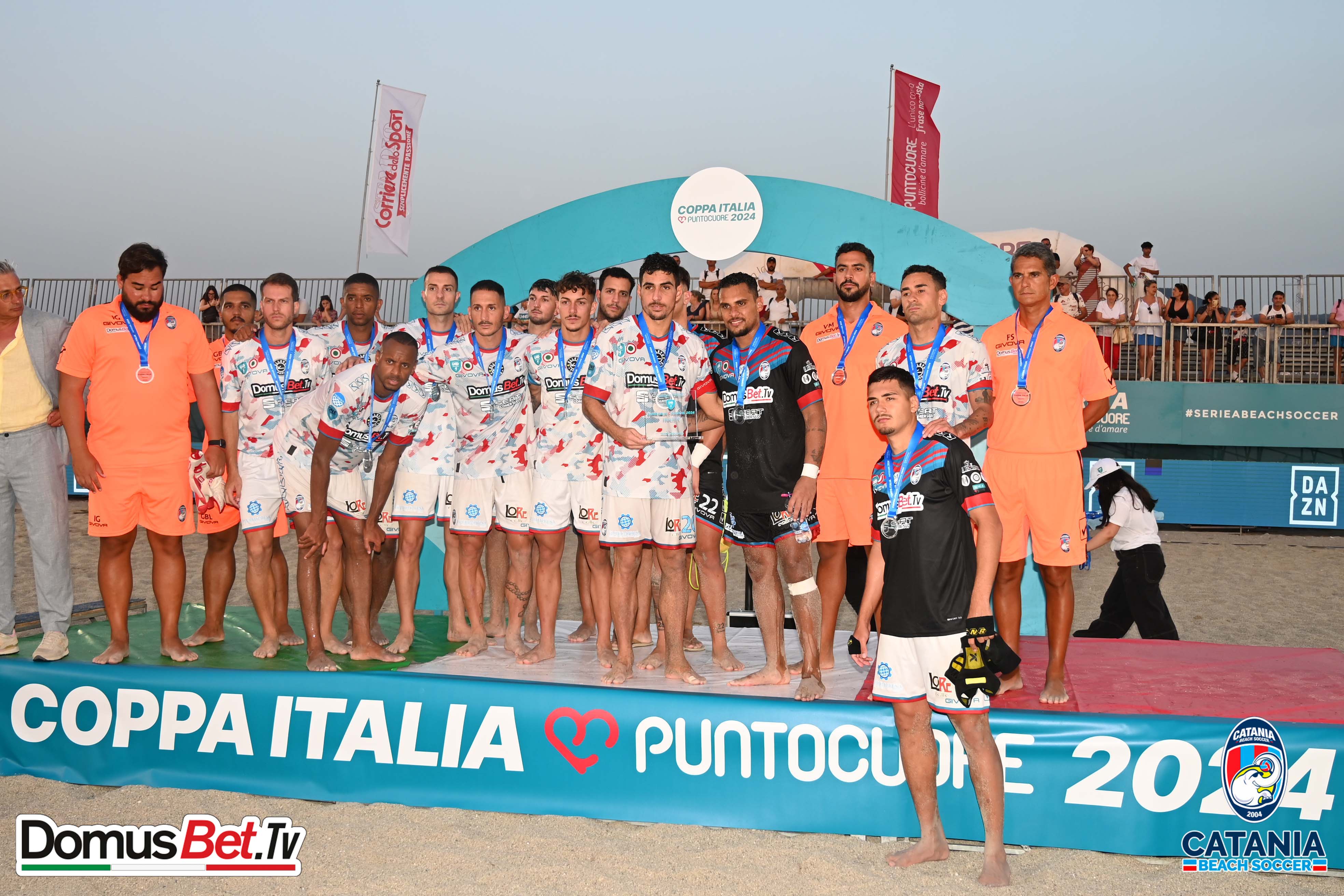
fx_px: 1344
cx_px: 672
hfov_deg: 53.1
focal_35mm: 36
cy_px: 448
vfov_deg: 36.9
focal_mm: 24
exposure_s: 1/200
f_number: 4
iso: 200
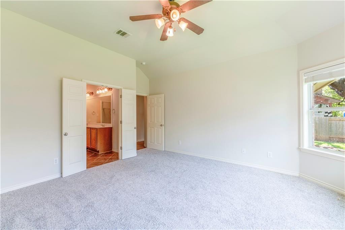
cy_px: 115
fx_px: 134
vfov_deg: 81.2
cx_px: 172
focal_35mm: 14
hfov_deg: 104.3
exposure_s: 1/500
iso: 320
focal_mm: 14
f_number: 4.5
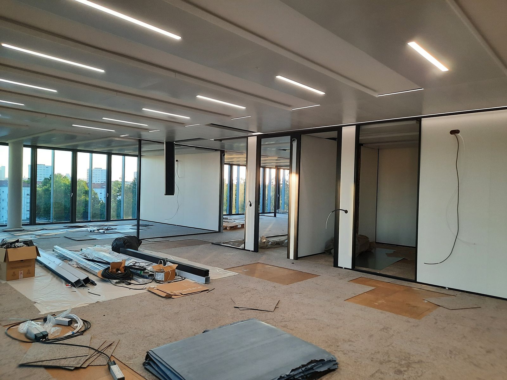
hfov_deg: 69.4
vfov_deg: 54.9
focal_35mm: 25
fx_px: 366
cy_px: 190
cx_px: 254
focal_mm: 4.6
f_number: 2
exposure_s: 1/60
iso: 100
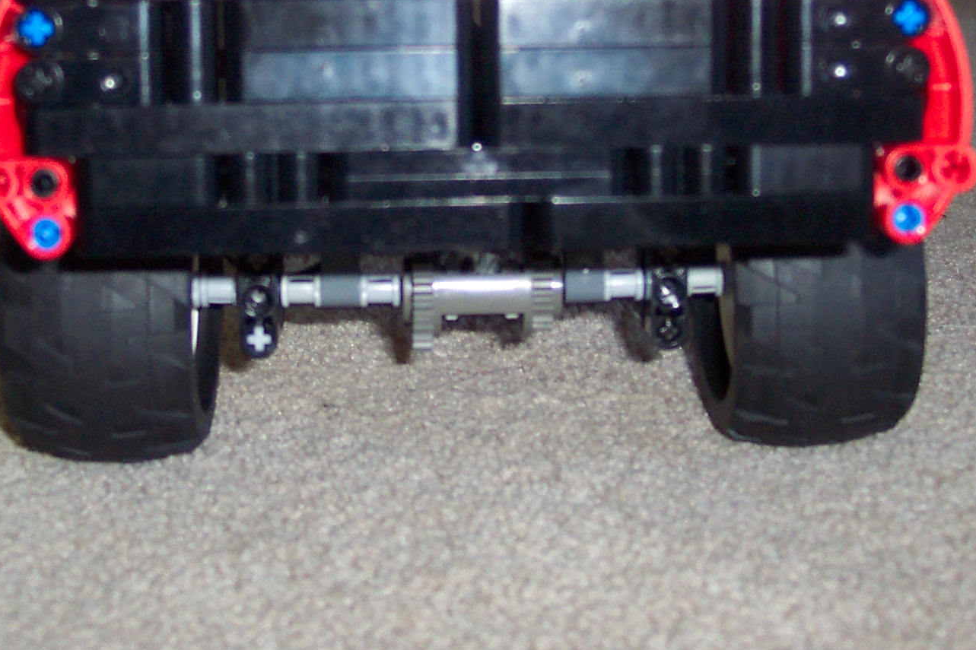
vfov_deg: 21.0
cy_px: 136
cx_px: 440
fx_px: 1735
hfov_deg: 31.4
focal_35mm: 64
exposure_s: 1/30
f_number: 2.8
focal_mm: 8
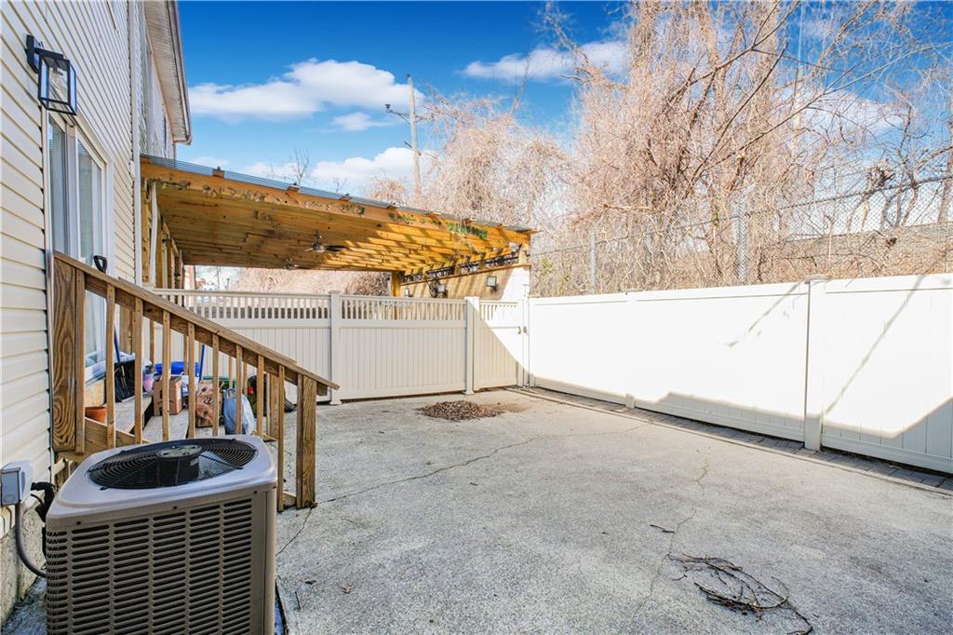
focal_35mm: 15
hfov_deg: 100.4
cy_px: 318
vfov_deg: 77.3
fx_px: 397
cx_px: 476
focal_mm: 10
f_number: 7.1
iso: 200
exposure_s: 1/125
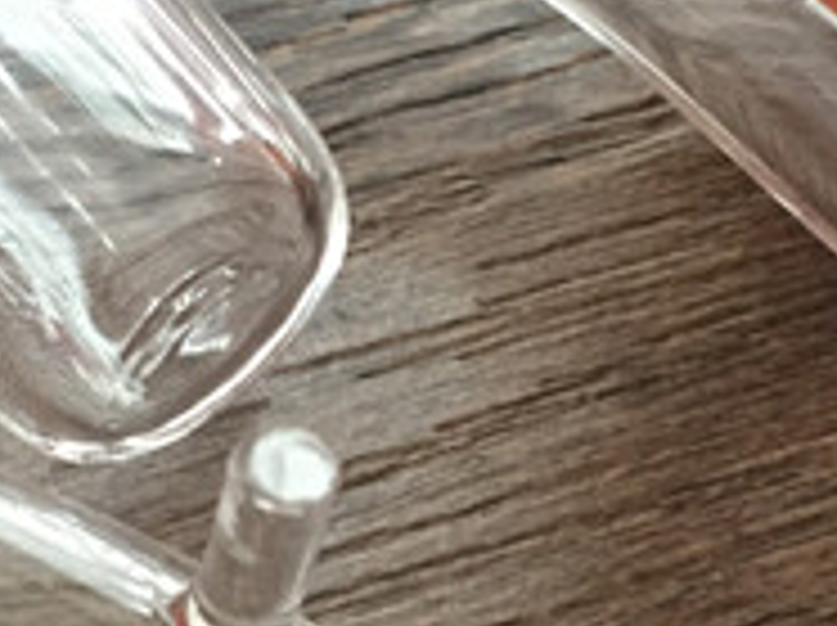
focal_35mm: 125
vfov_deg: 11.7
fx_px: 3019
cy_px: 608
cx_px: 382
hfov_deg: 15.8
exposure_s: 1/33
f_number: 2.2
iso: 250
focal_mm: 4.15
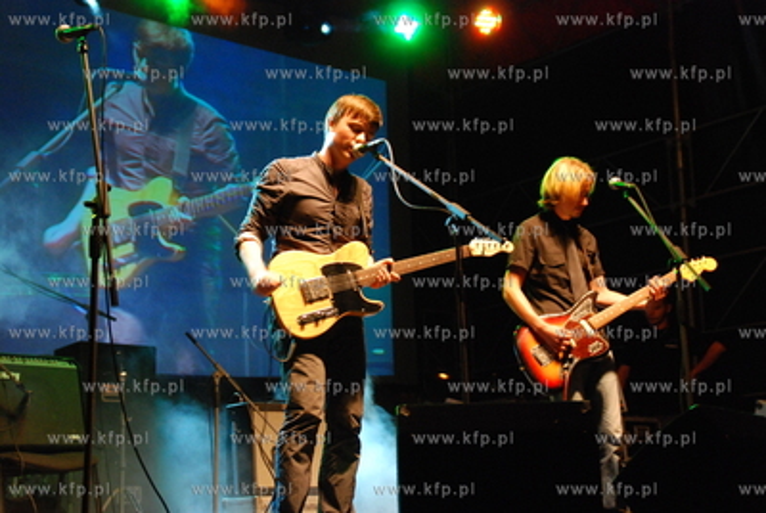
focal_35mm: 72
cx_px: 383
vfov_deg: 19.0
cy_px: 256
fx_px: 1534
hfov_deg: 28.0
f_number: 4.8
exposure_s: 1/20
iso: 1250
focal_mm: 48
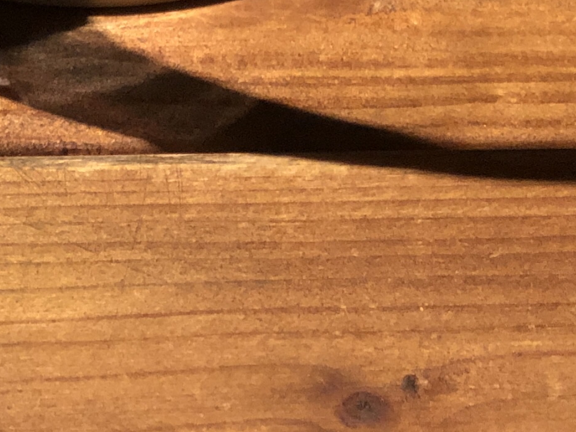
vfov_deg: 6.4
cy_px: -437
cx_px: 345
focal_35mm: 226
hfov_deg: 8.8
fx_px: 3761
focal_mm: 6
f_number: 2.4
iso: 125
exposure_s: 1/50
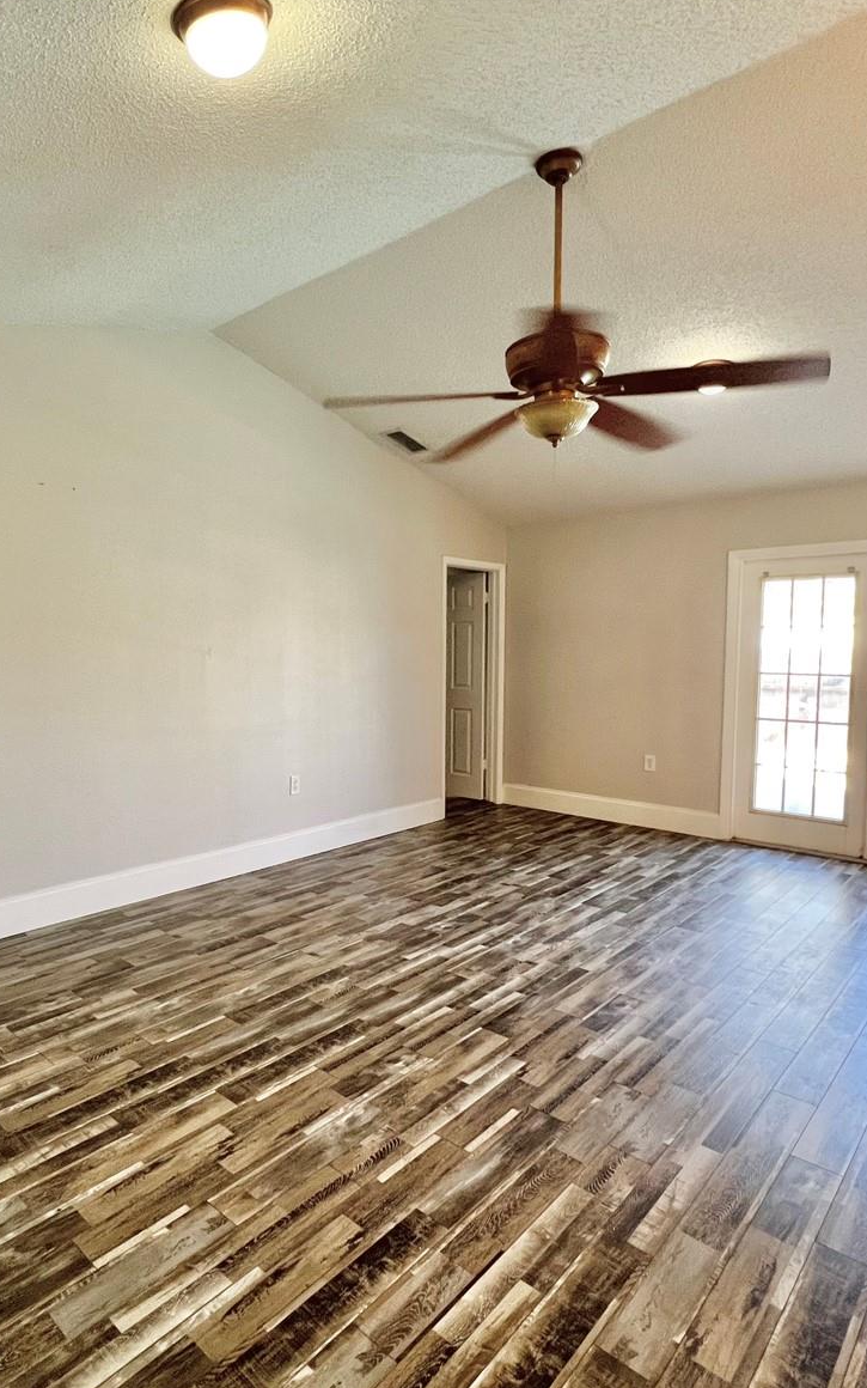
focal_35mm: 19
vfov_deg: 88.0
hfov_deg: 61.7
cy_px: 701
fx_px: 718
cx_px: 349
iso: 160
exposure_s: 1/60
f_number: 1.8
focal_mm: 1.57
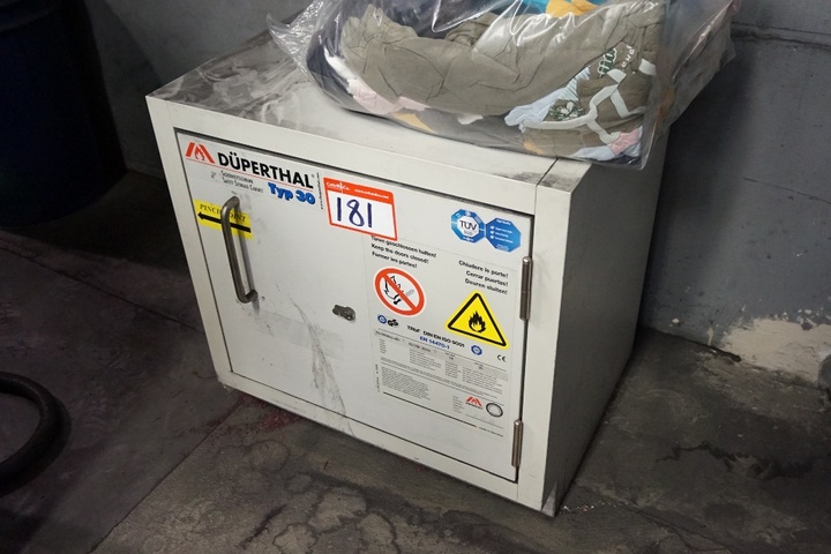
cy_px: 277
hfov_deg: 57.2
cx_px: 416
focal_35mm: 33
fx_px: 762
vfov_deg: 40.0
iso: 3200
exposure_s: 1/50
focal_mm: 22
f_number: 4
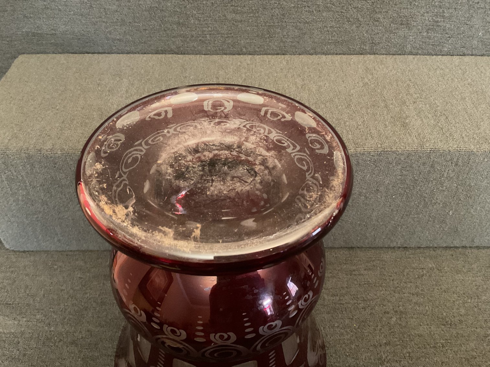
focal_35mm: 29
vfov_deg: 48.2
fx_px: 411
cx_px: 245
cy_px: 184
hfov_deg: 61.7
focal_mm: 3
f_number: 1.8
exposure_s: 1/24
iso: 640
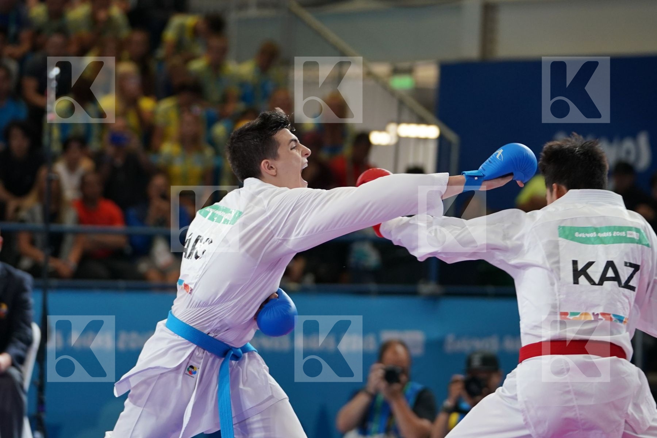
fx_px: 3558
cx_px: 328
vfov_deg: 7.0
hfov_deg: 10.5
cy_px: 219
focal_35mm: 195
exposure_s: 1/1000
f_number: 2.8
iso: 1600
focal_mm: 130
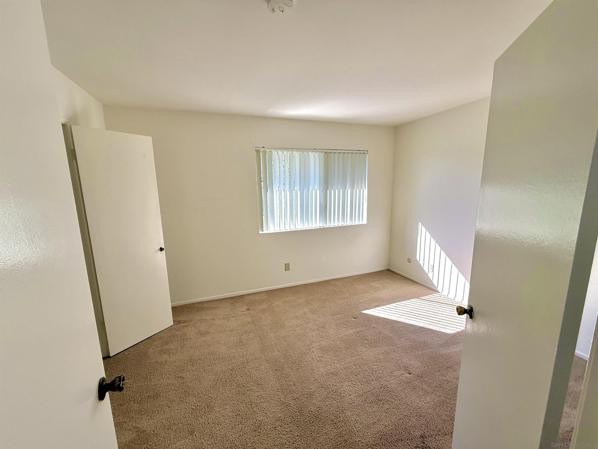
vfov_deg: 85.7
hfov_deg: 102.1
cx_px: 299
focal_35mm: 14
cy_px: 224
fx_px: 242
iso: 64
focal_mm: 2.22
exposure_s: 1/430
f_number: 2.2
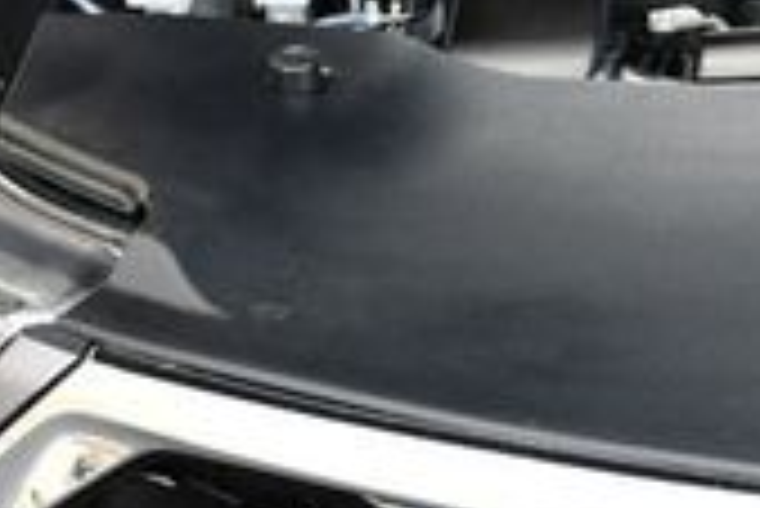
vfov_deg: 10.1
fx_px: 2874
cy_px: 130
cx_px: 1075
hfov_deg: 14.3
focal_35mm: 136
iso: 400
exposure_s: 1/250
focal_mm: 18
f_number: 3.5
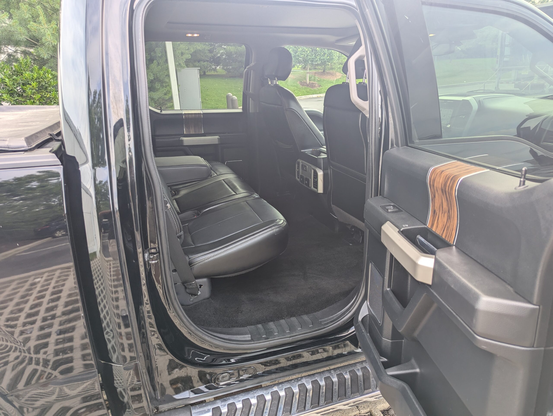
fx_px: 384
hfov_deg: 71.5
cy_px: 208
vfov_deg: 56.9
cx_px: 276
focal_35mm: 24
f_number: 1.85
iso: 38
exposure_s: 1/84.2
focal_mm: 6.81
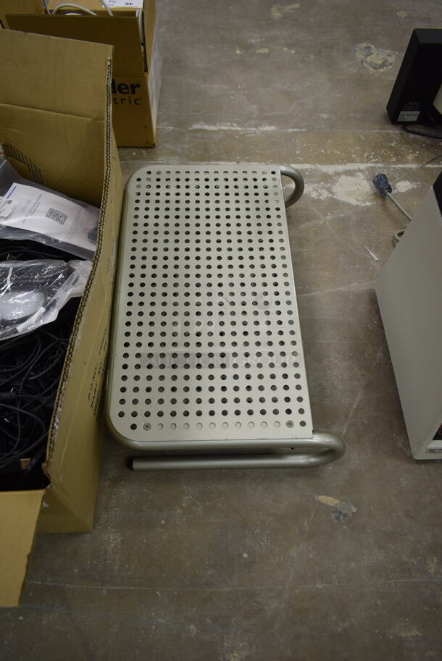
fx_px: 496
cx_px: 221
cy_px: 330
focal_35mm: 27
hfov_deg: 48.0
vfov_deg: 67.3
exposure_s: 1/30
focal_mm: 18
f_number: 3.5
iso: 280
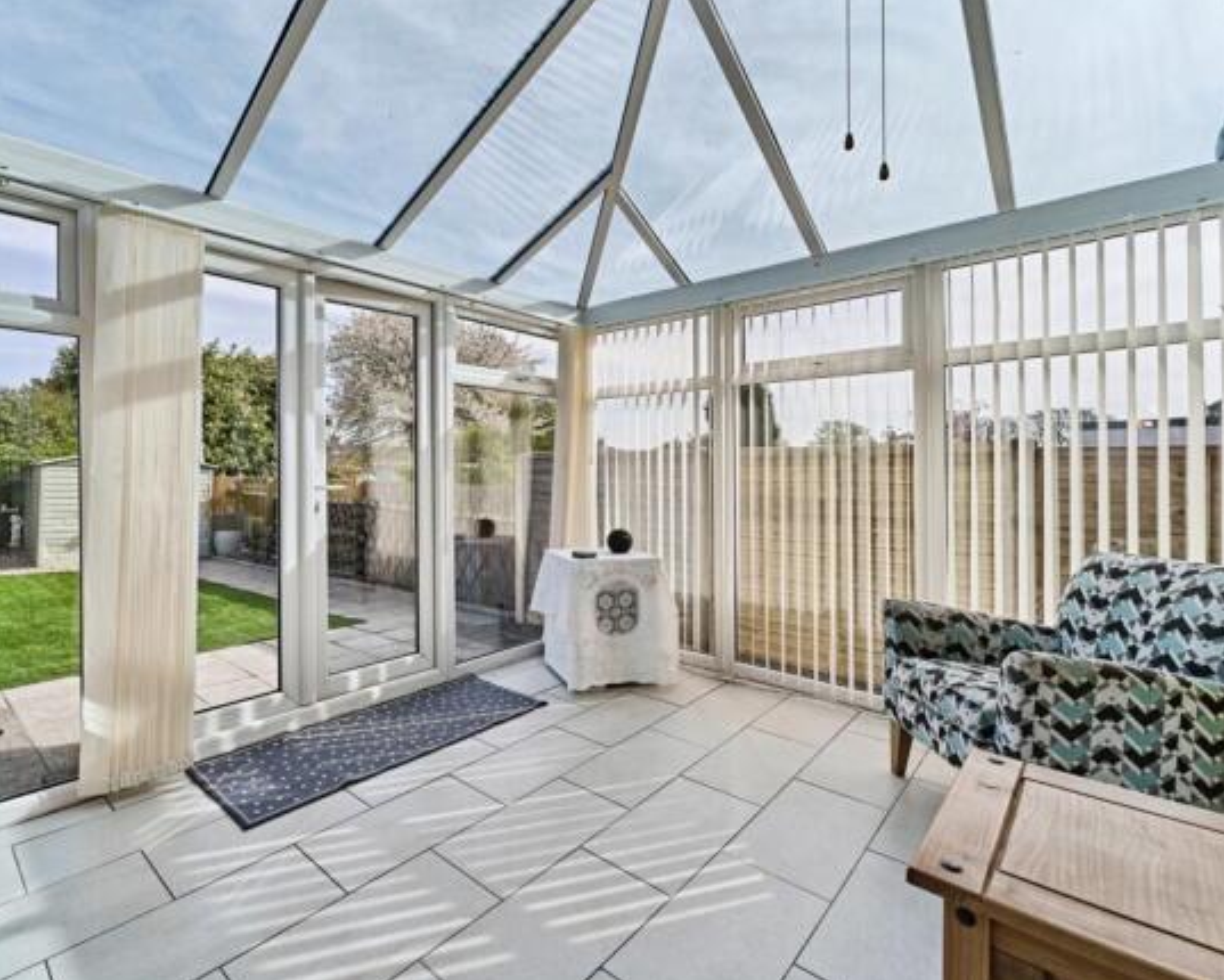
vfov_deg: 80.4
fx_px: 580
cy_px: 489
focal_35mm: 16
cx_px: 483
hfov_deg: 91.8
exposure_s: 1/400
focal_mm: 14
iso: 200
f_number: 8
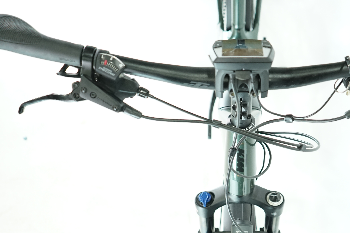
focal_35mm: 48
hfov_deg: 40.4
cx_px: 243
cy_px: 191
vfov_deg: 27.4
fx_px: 467
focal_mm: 28
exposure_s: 1/200
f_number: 3.5
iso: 1600
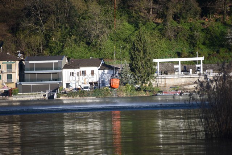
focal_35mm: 300
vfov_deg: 4.6
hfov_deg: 6.9
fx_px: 1934
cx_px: 116
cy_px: 78
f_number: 5.6
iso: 200
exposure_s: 1/500
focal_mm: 300
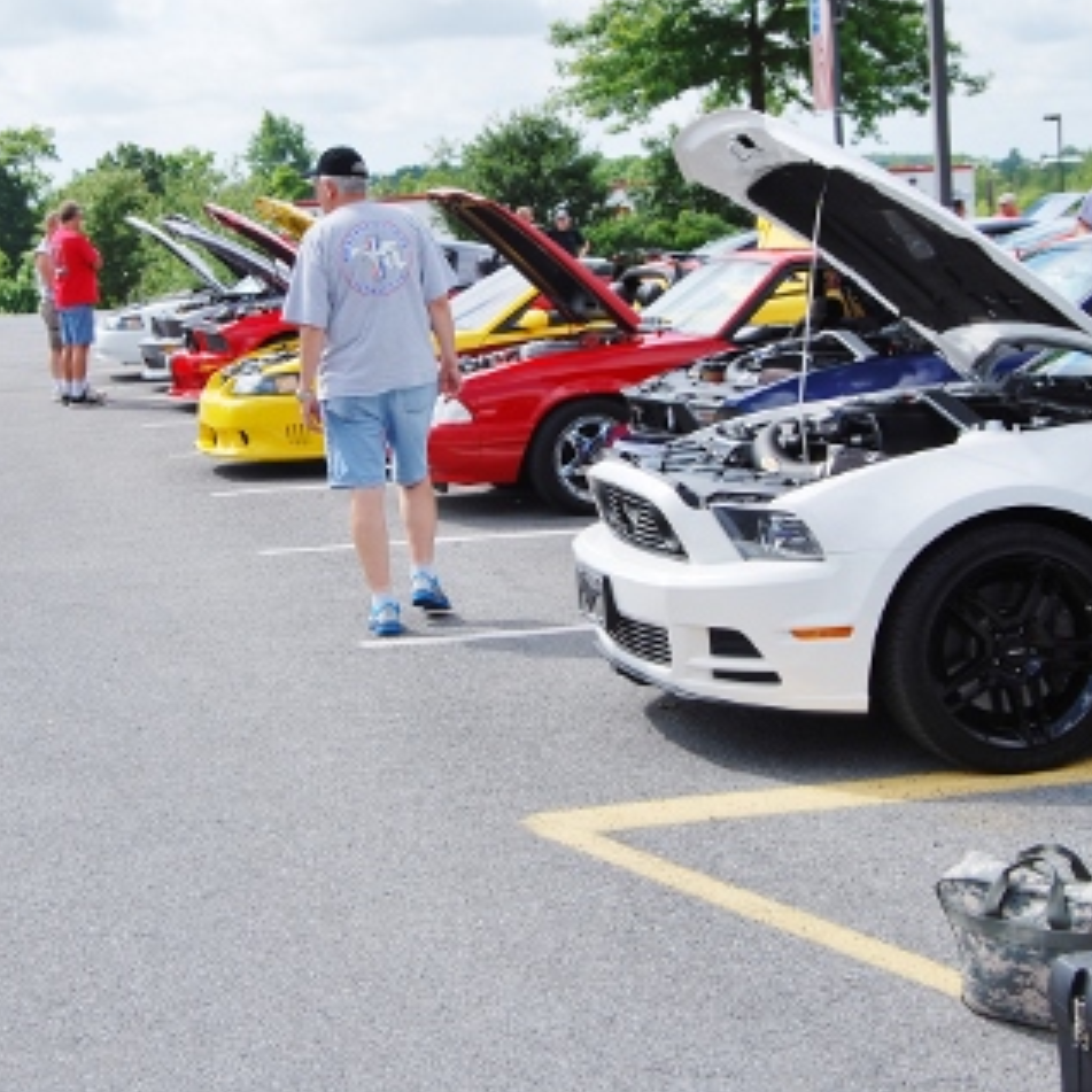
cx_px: 406
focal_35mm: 67
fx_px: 2391
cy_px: 379
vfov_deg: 25.6
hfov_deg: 25.6
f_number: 8
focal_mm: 26
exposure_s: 1/250
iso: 100
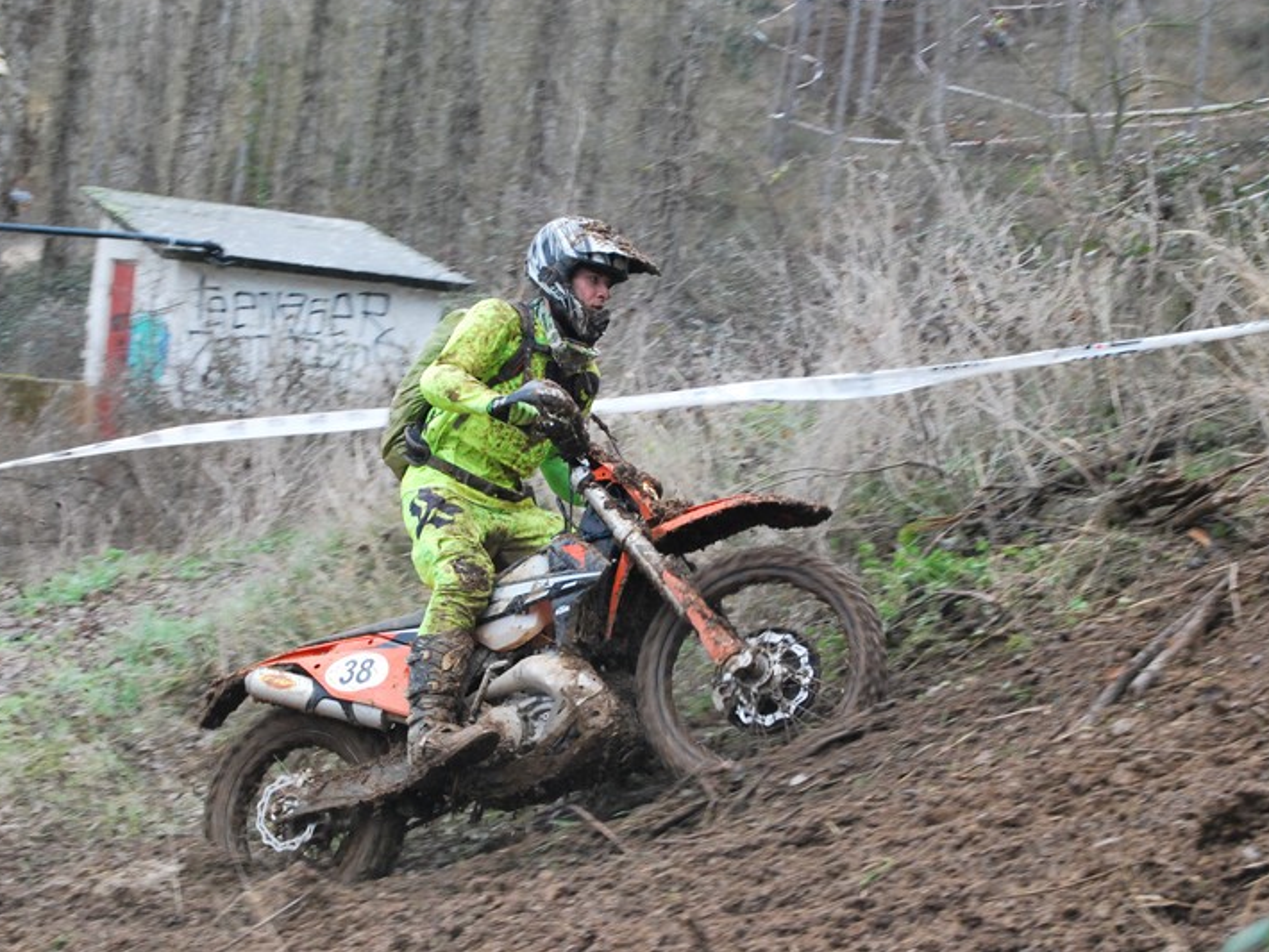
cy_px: 474
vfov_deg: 16.5
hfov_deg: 21.9
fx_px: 3284
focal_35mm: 90
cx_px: 660
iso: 1600
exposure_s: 1/250
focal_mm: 55
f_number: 11
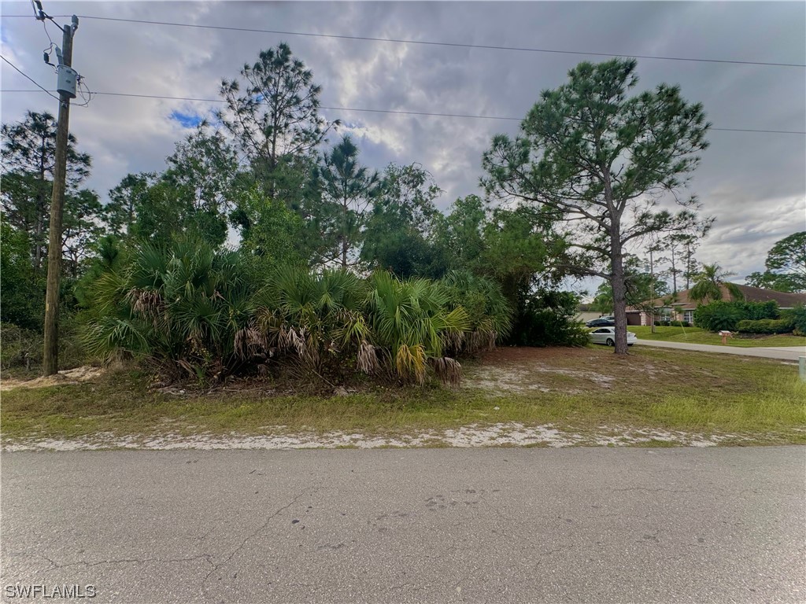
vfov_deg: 85.7
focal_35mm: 14
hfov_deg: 102.1
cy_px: 302
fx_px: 326
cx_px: 403
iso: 40
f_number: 2.2
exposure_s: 1/707
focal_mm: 2.22
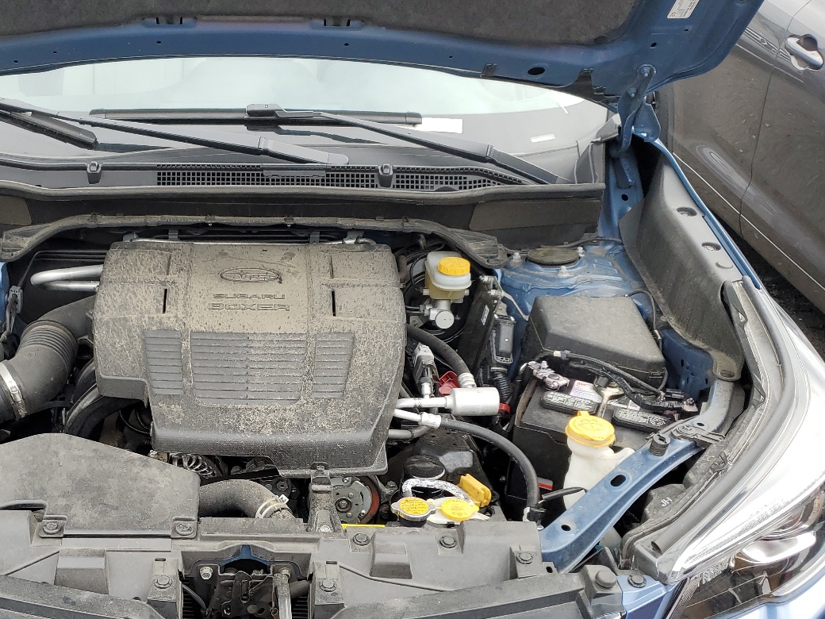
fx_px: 953
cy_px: 392
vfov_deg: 35.7
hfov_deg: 45.8
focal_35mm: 40
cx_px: 252
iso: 50
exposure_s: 1/625
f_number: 1.5
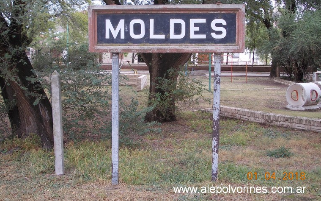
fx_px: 402
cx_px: 160
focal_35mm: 46
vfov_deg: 27.9
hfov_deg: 43.5
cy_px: 83
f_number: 3.3
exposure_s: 1/100
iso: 80
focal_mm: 6.1
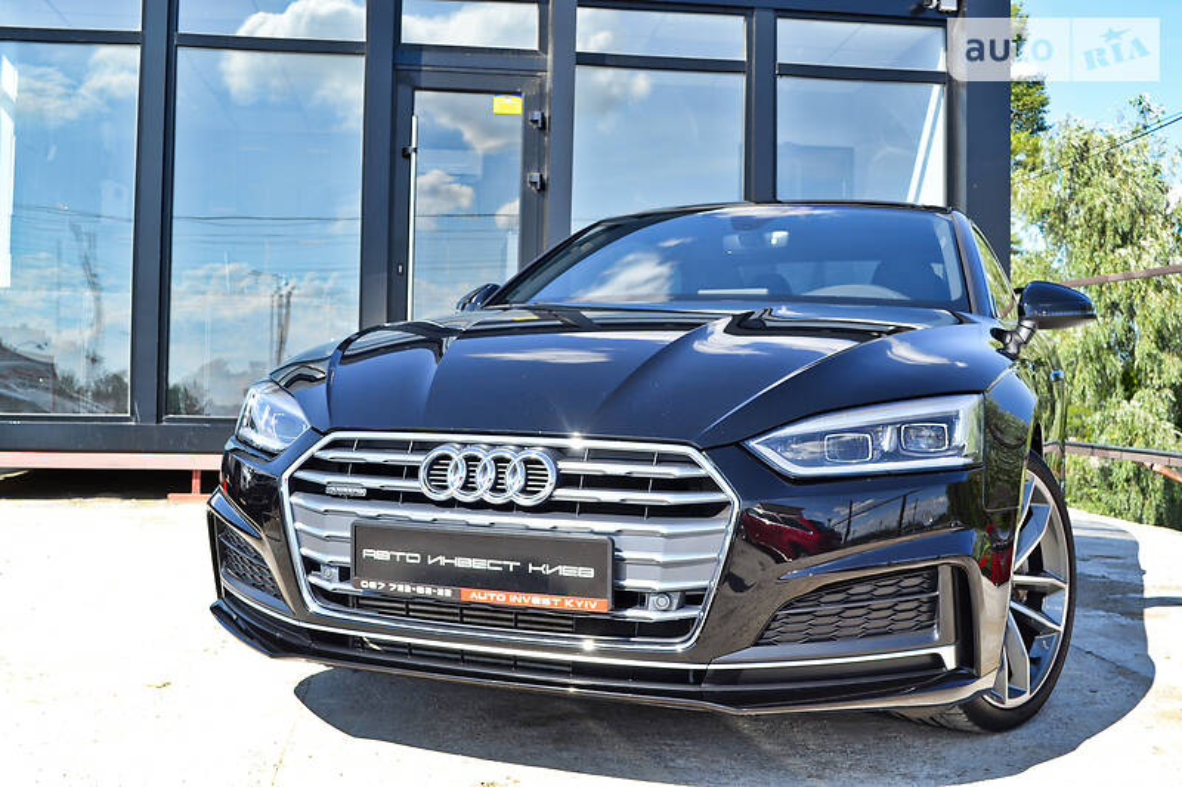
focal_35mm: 39
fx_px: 1280
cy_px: 394
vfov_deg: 34.2
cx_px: 591
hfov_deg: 49.6
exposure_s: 1/125
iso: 100
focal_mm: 26
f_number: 7.1
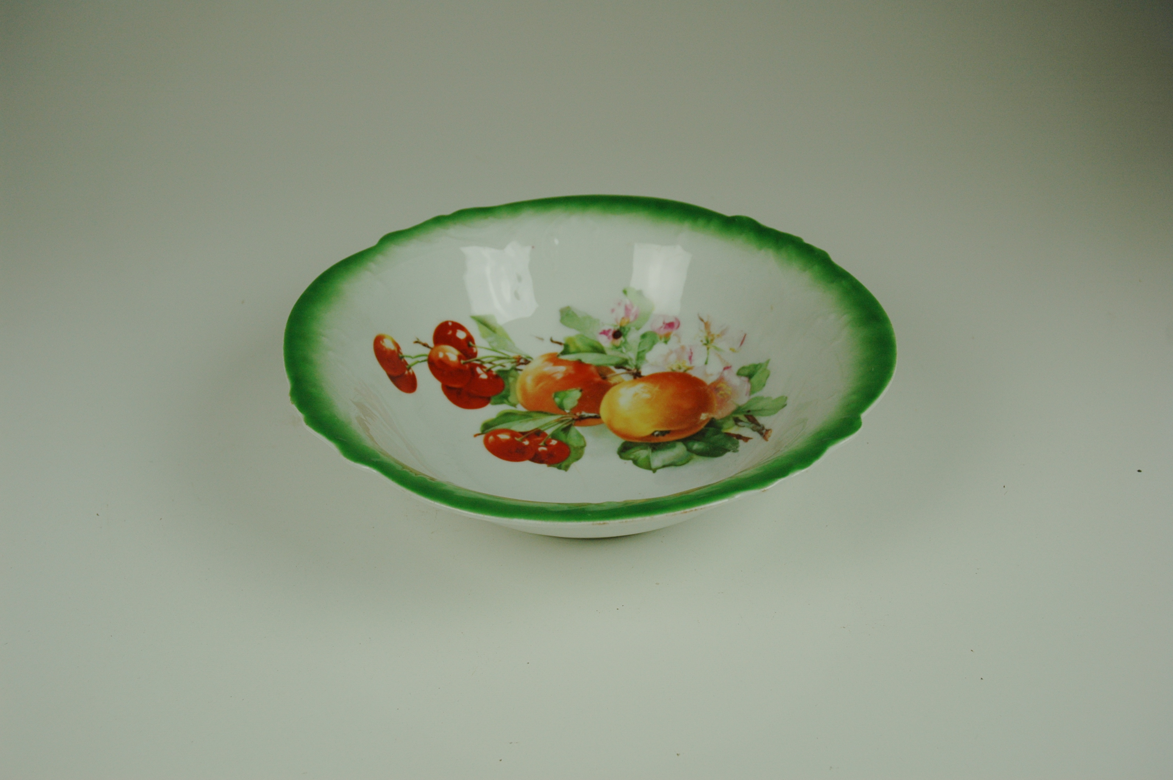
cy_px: 390
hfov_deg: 57.3
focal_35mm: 33
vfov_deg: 39.9
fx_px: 1074
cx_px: 586
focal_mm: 22
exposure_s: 1/100
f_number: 5
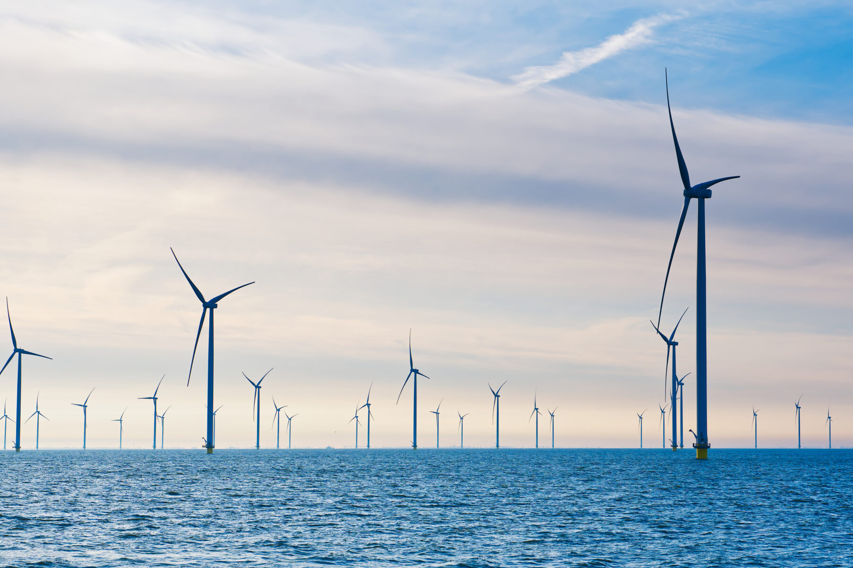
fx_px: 1847
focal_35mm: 78
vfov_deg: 17.5
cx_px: 461
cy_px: 322
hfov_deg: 26.0
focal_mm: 55
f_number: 4.5
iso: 100
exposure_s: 1/1600
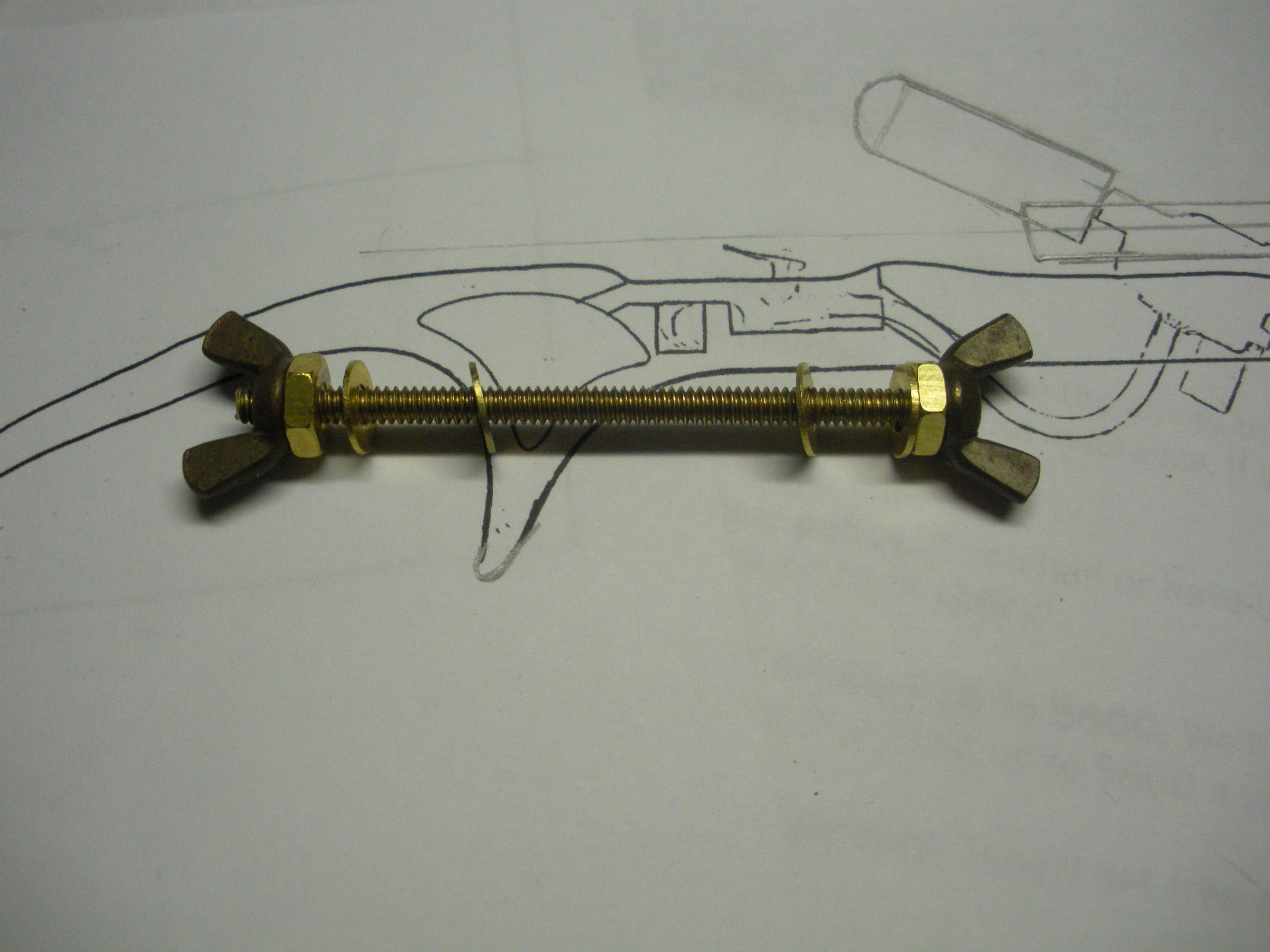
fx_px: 1321
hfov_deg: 51.4
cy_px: 476
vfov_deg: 39.7
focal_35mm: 36
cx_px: 635
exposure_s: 1/59.3
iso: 260
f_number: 3.5
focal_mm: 6.3
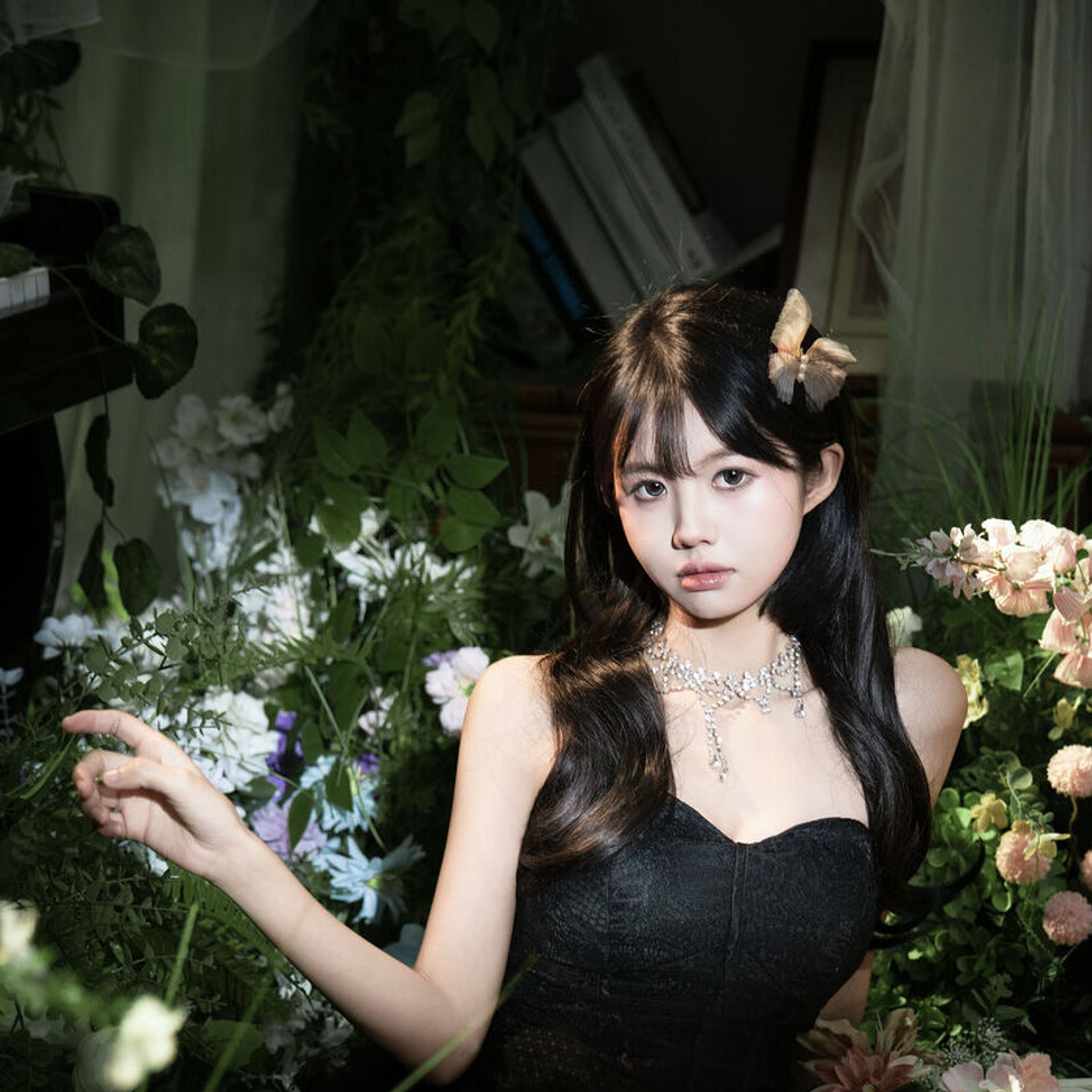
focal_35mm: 80
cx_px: 584
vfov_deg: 21.1
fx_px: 2855
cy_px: 1018
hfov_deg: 21.6
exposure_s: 1/160
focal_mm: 50
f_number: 2.8
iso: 500
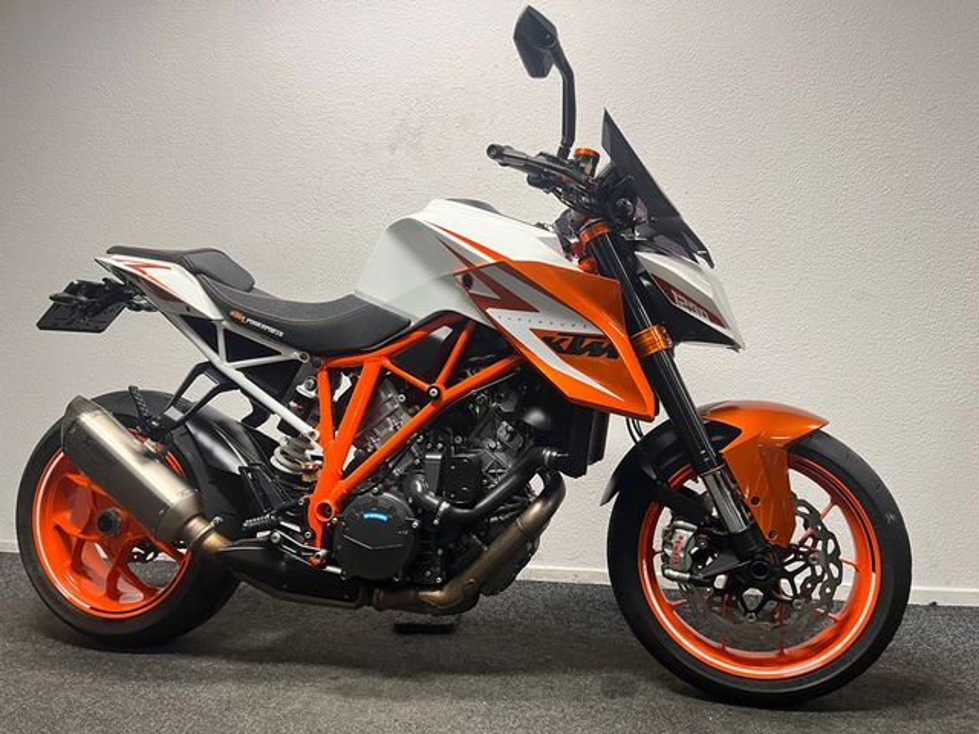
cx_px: 490
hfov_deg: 67.3
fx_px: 735
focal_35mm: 26
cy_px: 367
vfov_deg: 53.1
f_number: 1.6
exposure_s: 1/50
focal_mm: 5.1
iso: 160
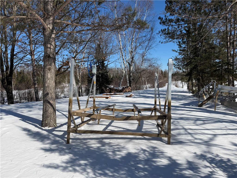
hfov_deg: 71.6
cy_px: 89
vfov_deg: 56.8
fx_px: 164
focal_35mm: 24
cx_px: 118
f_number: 1.78
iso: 80
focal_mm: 6.76
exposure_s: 1/6711
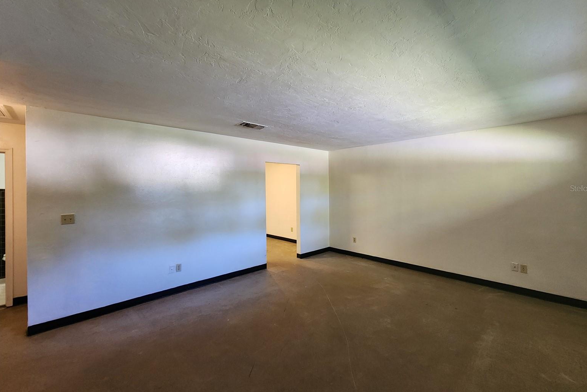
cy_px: 188
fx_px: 228
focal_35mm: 14
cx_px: 302
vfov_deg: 81.2
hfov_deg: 104.2
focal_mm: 2.2
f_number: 2.2
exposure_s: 1/30
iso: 400
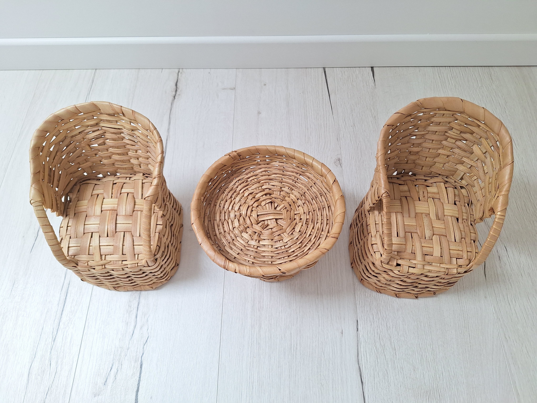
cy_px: 202
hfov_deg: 73.9
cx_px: 268
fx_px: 357
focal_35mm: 23
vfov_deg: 58.9
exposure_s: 1/125
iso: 40
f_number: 1.8
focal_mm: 5.54
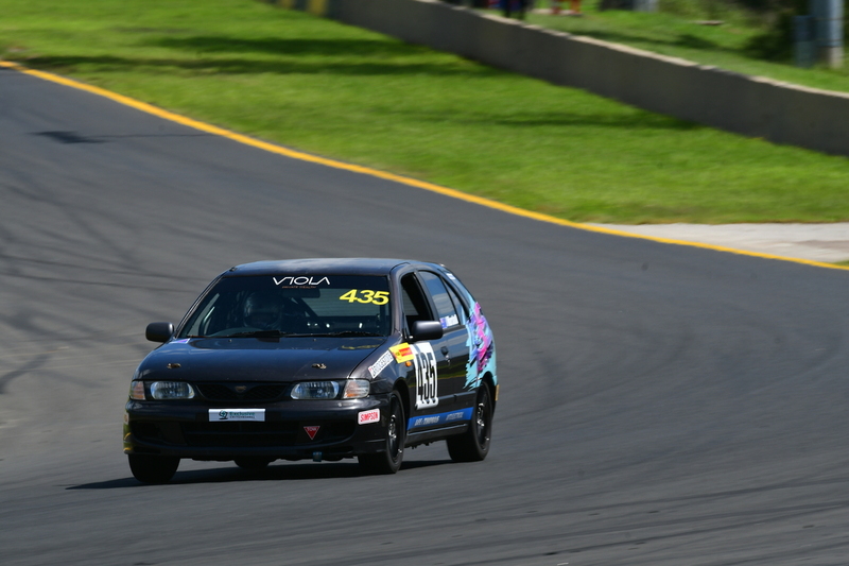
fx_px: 14853
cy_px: 283
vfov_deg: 2.2
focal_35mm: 630
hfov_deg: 3.3
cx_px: 424
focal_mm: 420
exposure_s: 1/125
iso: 100
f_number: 14
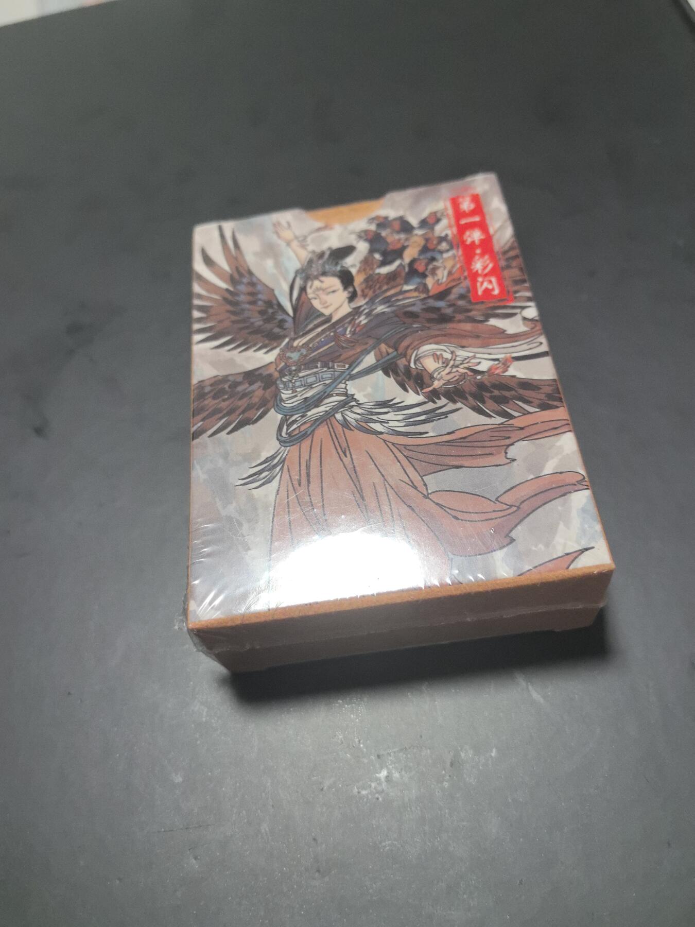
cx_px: 348
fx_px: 723
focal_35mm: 27
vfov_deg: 65.3
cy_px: 464
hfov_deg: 51.4
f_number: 2
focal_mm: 5.75
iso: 250
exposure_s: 1/100
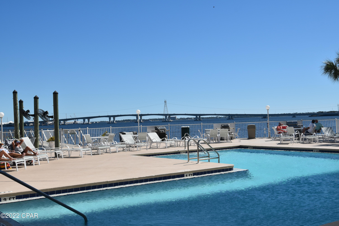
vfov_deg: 30.9
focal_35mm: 44
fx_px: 410
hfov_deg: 45.0
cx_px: 170
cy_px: 113
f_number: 11
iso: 200
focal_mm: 29
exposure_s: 1/500
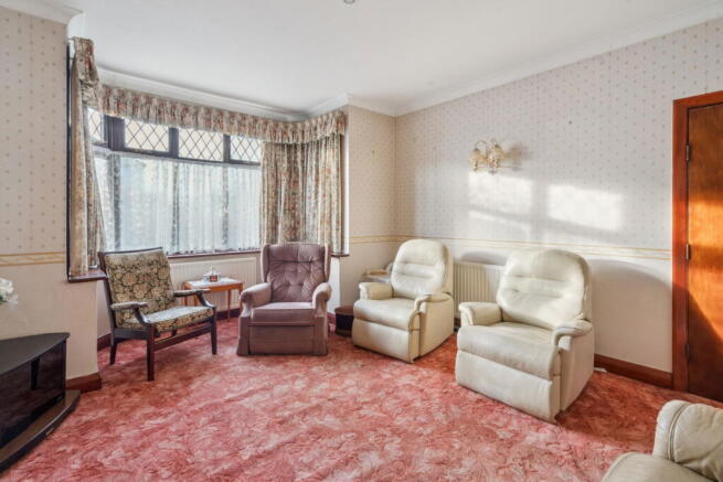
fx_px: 321
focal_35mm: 16
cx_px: 362
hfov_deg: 96.7
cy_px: 241
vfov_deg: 73.8
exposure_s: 1/6
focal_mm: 16
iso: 640
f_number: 13
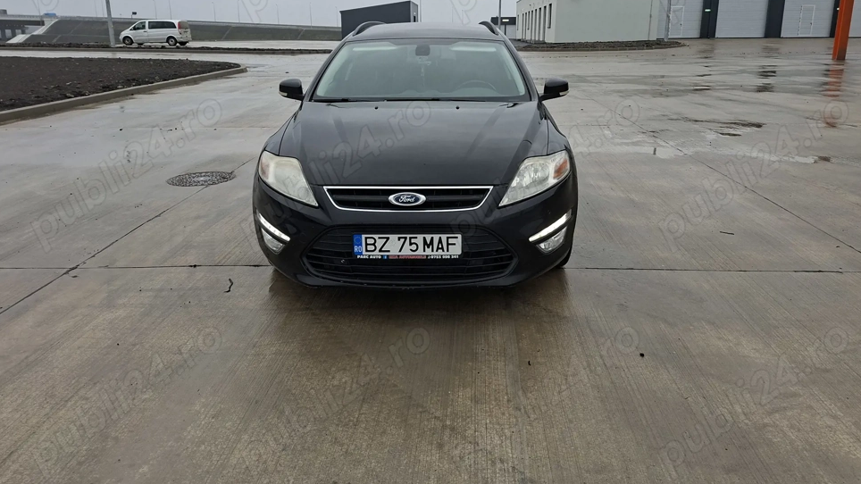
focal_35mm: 26
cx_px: 439
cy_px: 186
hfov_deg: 71.9
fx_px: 594
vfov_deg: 44.1
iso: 50
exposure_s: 1/236
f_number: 1.8
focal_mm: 5.54
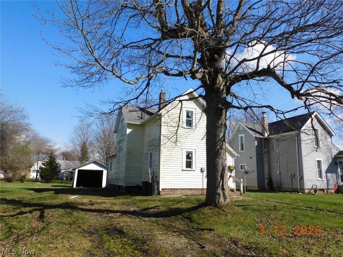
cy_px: 128
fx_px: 238
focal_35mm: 24
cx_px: 172
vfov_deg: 56.8
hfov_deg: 71.6
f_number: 3.8
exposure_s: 1/1600
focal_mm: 4.3
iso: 125
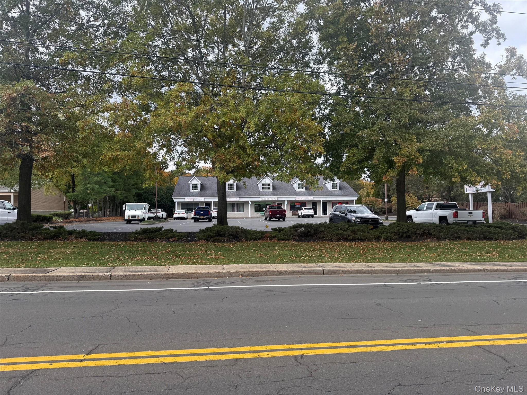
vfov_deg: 56.8
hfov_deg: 71.6
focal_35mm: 24
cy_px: 198
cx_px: 264
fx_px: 365
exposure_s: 1/992
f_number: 1.78
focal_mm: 6.76
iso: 100
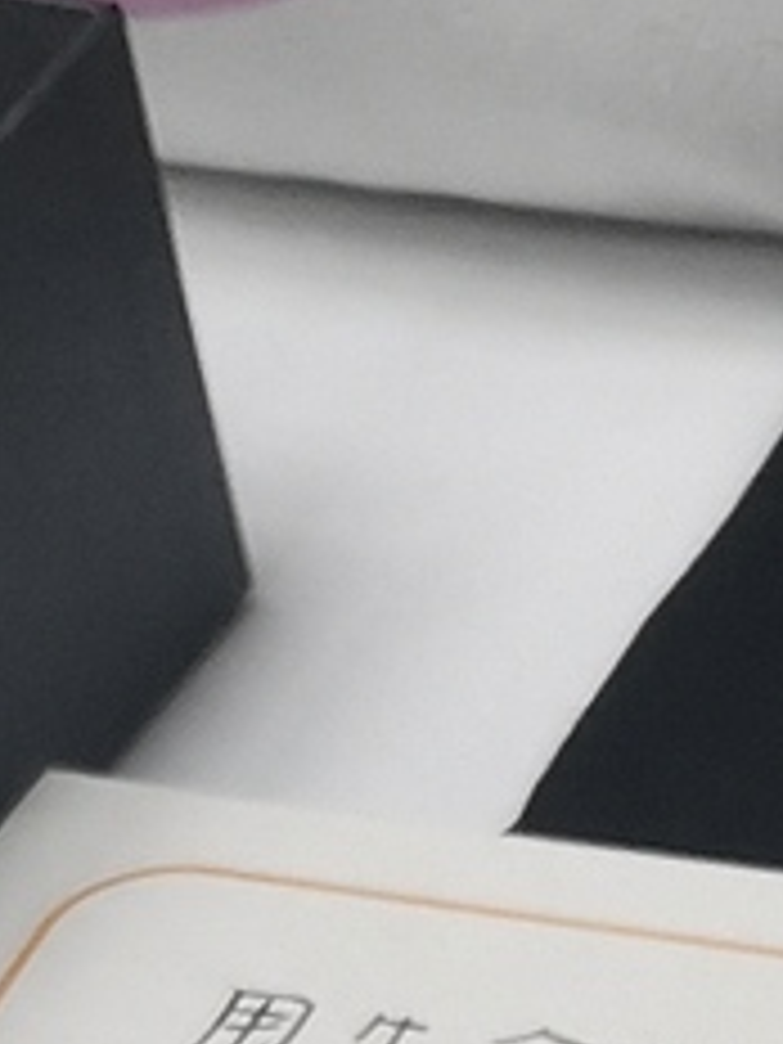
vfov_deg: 9.0
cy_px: 2743
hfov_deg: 7.4
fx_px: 5760
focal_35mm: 191
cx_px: 1719
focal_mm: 4.75
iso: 50
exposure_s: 1/126
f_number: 1.8
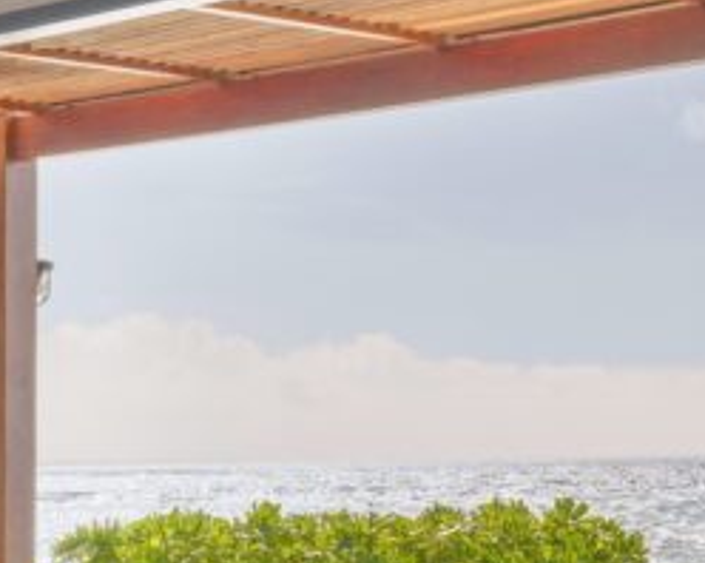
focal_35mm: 117
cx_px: -597
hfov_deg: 14.3
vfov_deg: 13.0
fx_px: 2439
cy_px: 535
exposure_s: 1/15
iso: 200
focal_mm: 30
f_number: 11
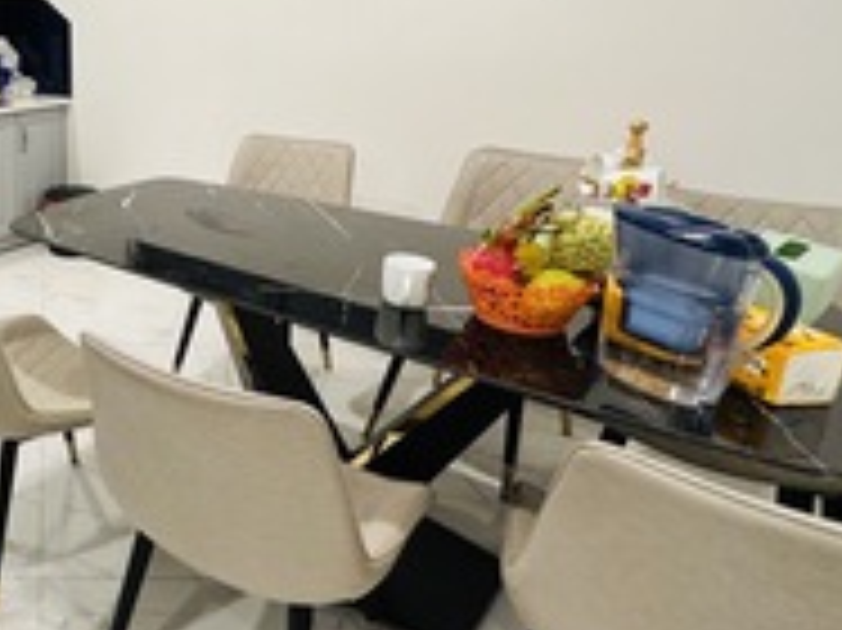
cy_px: 207
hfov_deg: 50.3
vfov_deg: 46.0
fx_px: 729
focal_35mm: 30
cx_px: 27
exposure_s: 1/50
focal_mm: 2.22
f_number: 2.2
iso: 160
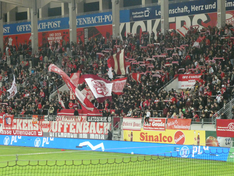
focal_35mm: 115
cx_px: 117
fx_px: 777
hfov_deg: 17.1
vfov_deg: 12.9
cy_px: 88
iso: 1250
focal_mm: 20.6
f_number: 5.1
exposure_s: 1/80
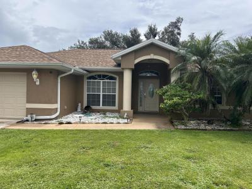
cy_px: 94
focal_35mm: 26
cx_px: 126
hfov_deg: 67.3
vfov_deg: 53.1
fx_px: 189
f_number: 1.5
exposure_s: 1/3968
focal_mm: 5.7
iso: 50
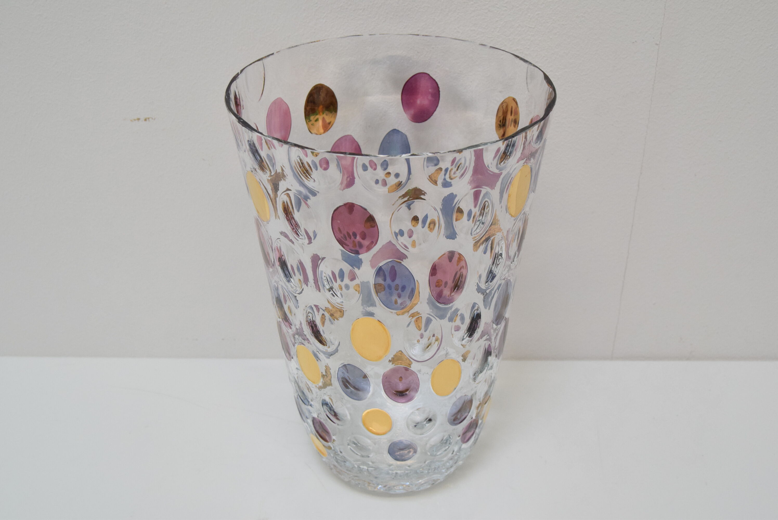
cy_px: 260
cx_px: 389
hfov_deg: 46.4
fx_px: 908
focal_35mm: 42
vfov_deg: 31.9
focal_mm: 28
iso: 1600
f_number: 7.1
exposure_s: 1/200
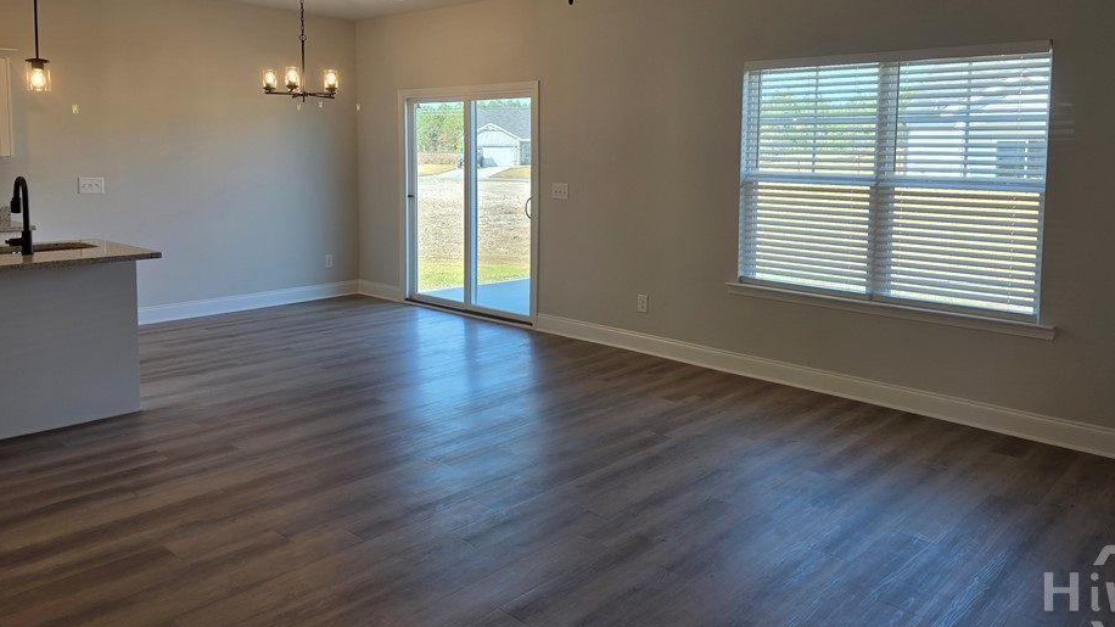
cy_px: 222
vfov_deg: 41.1
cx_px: 588
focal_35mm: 28
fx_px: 828
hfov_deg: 67.9
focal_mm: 6.3
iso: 25
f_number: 1.7
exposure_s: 1/120
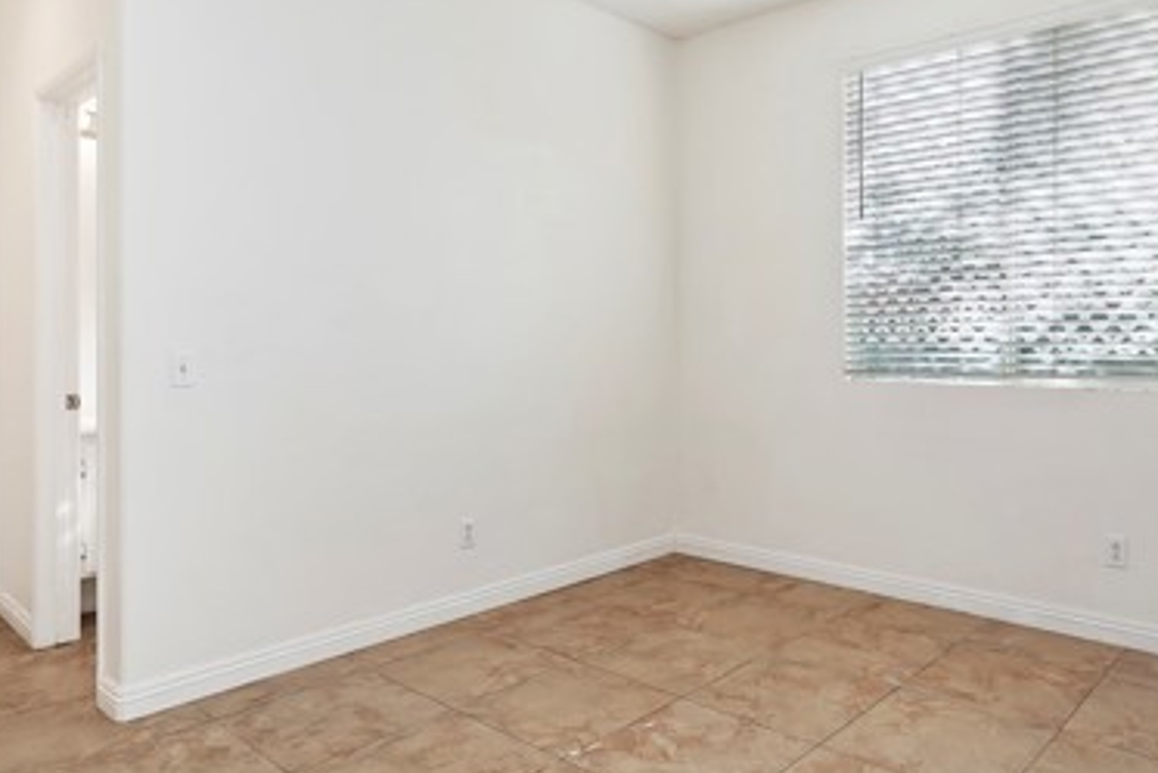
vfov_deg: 53.0
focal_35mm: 24
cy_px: 329
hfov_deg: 72.8
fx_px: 772
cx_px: 702
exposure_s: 1/10
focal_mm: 14
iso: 500
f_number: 10
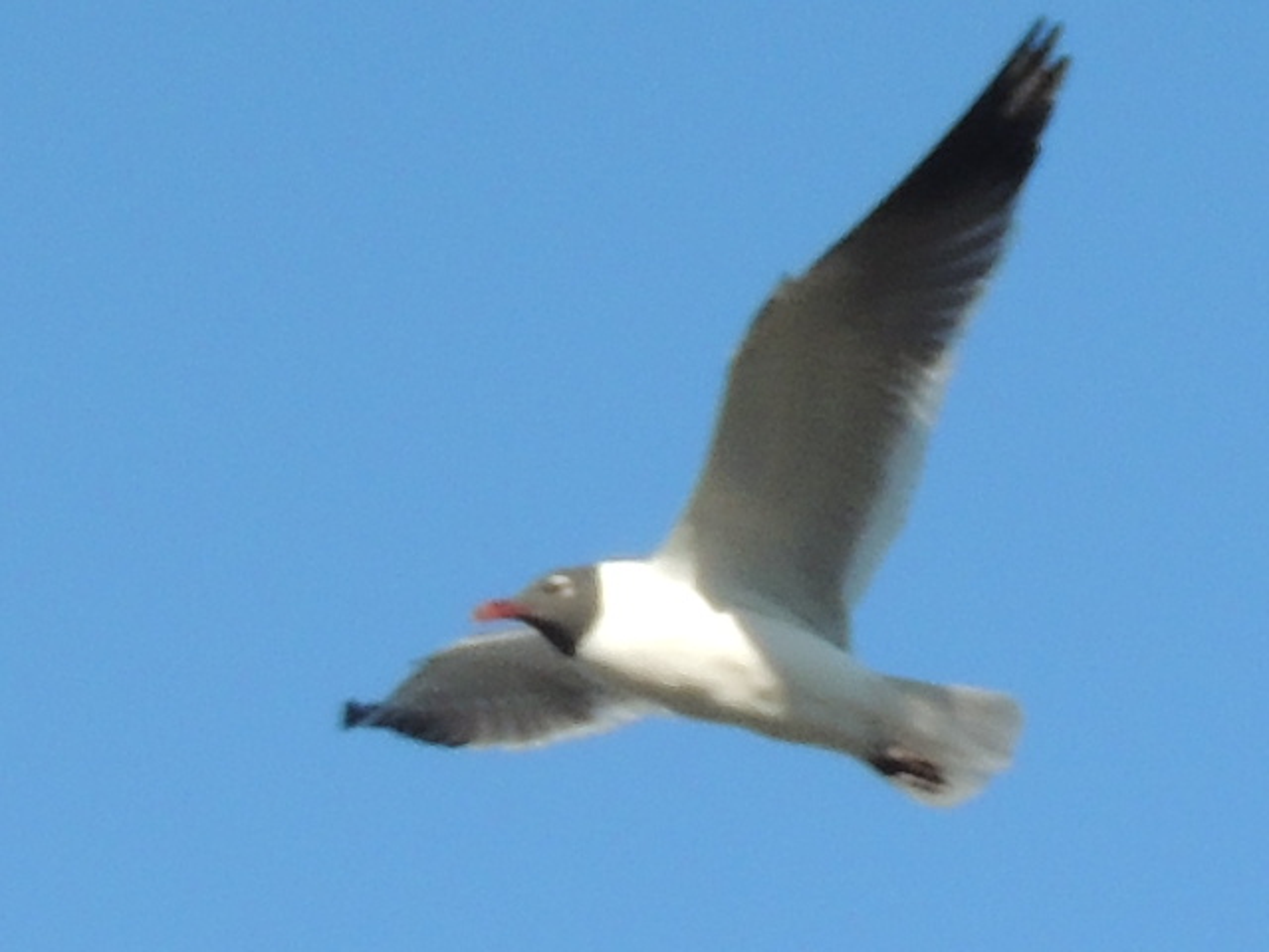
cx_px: 634
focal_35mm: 75
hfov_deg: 26.0
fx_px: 2749
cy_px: 476
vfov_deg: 19.6
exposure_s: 1/640
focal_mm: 13.3
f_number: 3.9
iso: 100
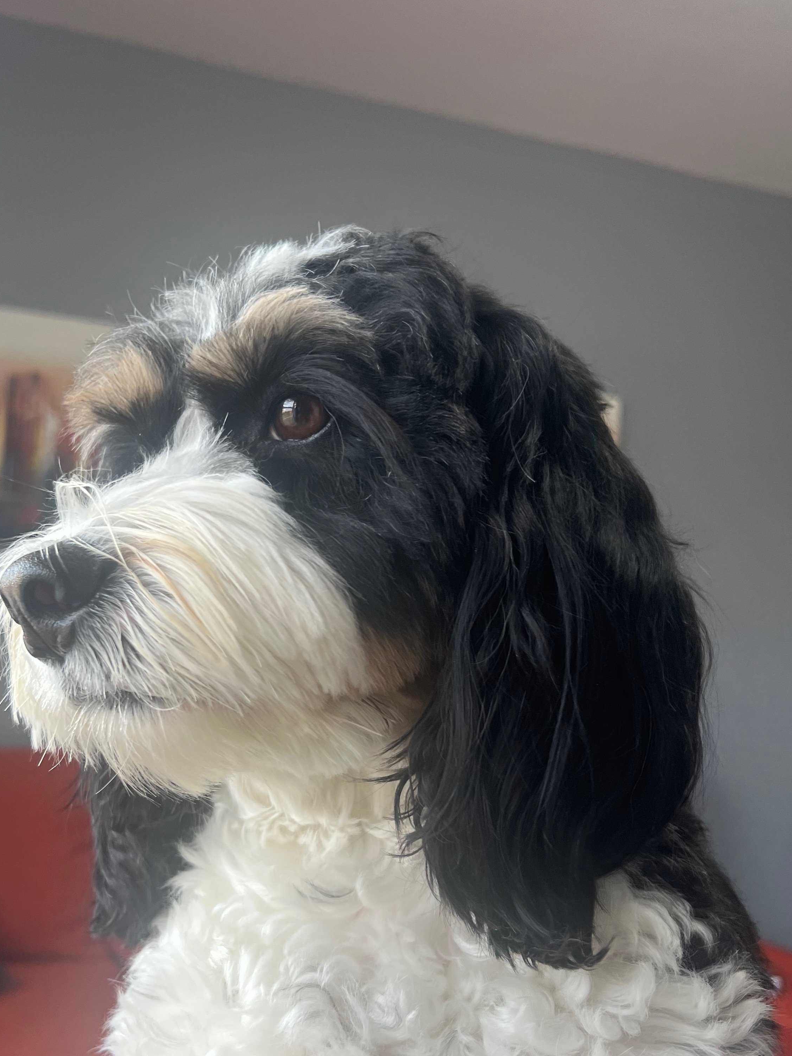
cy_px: 628
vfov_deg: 52.3
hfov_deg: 40.6
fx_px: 1068
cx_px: 327
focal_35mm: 35
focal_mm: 5.7
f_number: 1.5
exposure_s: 1/120
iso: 50
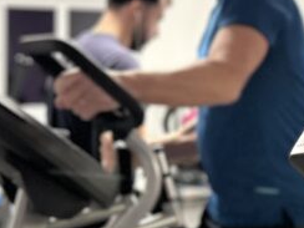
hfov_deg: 17.8
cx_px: 273
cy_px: 60
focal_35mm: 109
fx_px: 957
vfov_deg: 13.5
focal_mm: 5.7
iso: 320
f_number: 1.5
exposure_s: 1/50
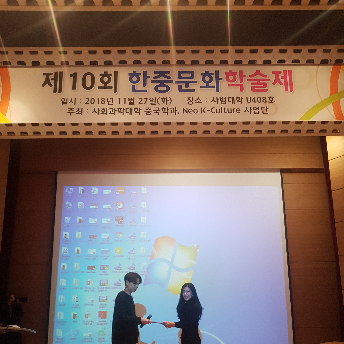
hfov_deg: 52.5
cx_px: 173
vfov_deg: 51.8
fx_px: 349
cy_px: 221
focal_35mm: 31
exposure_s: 1/24
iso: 200
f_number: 1.7
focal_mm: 4.2
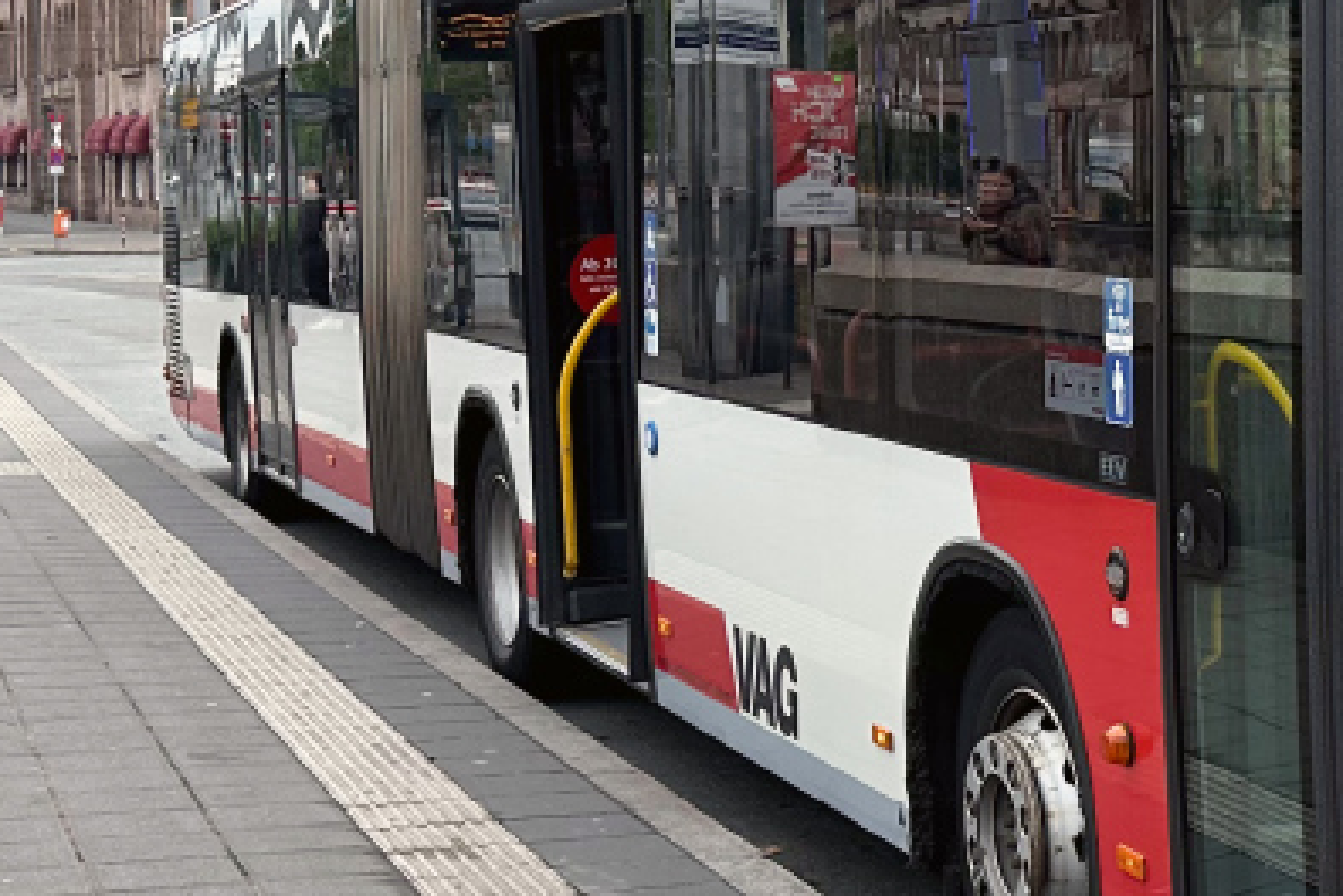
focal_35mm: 82
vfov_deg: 16.6
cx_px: 1475
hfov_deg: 23.3
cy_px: 331
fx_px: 3059
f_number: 1.78
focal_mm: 6.86
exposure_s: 1/694
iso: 80
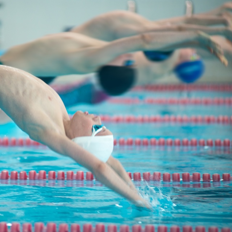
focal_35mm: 320
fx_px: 2426
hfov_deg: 5.5
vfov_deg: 5.5
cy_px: 116
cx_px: 32
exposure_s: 1/400
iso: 800
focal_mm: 200
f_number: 2.8
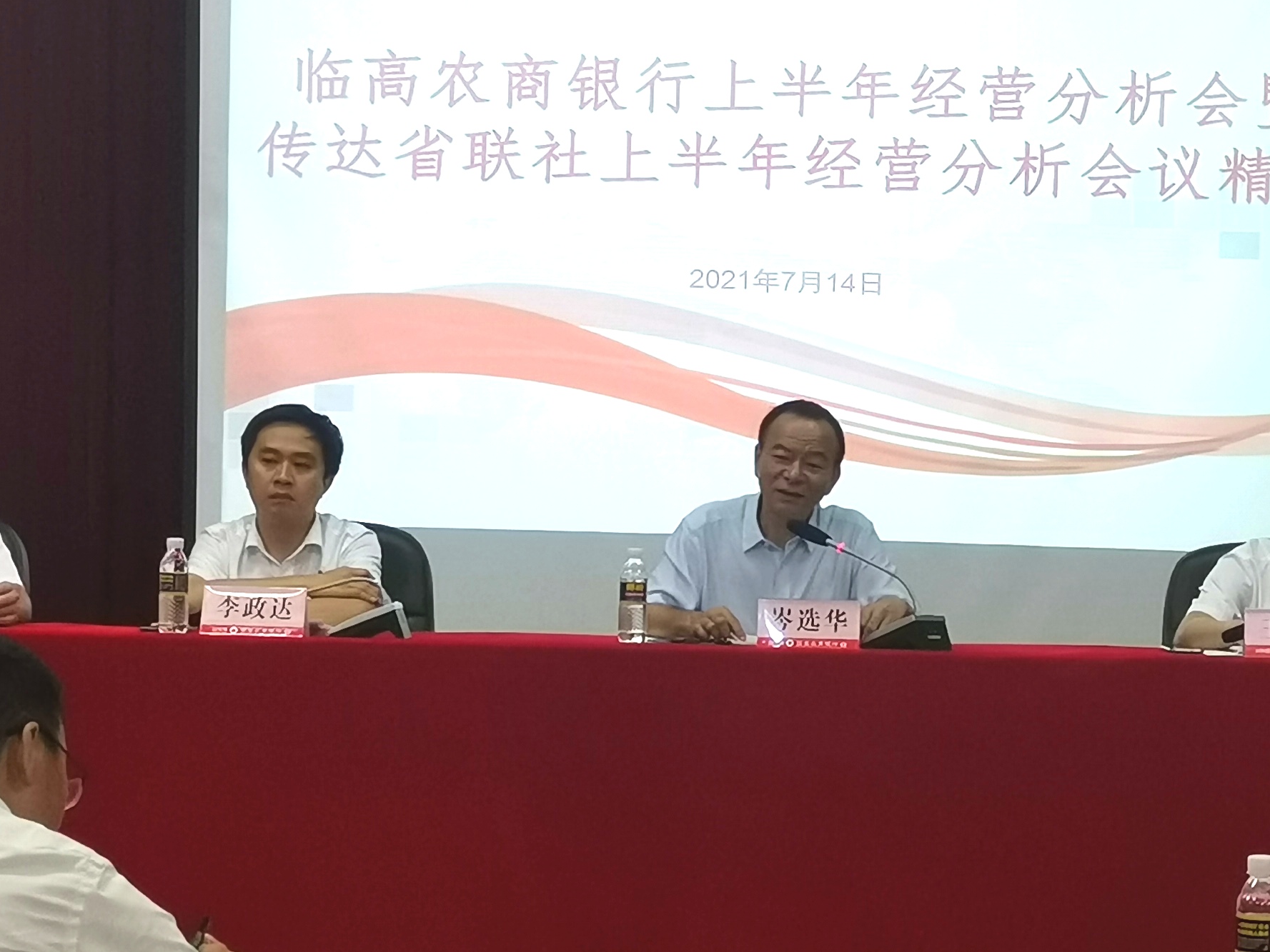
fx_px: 3522
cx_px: 828
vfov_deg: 15.4
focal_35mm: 96
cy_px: 682
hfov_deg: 20.4
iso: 250
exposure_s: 1/100
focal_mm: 4.75
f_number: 1.8
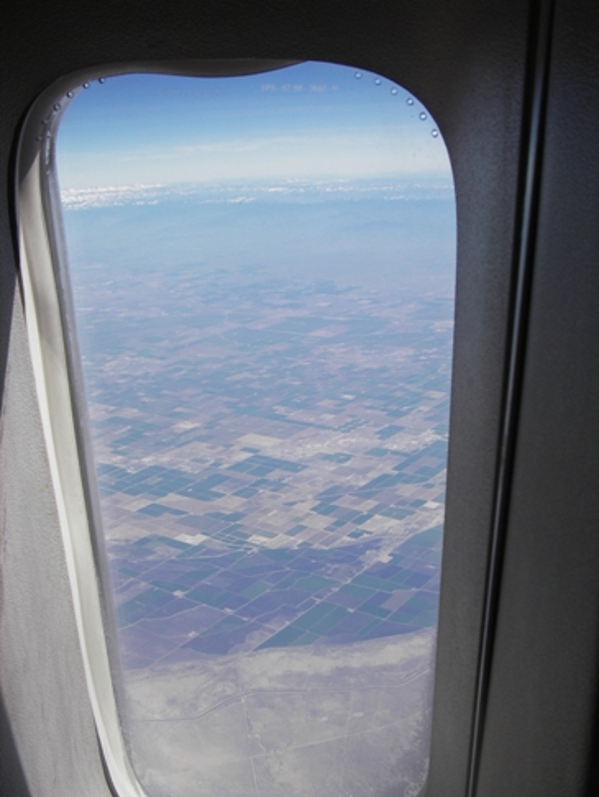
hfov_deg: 37.8
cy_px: 398
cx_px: 300
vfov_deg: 49.0
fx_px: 876
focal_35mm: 38
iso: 50
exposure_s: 1/125
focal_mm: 6.3
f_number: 6.6
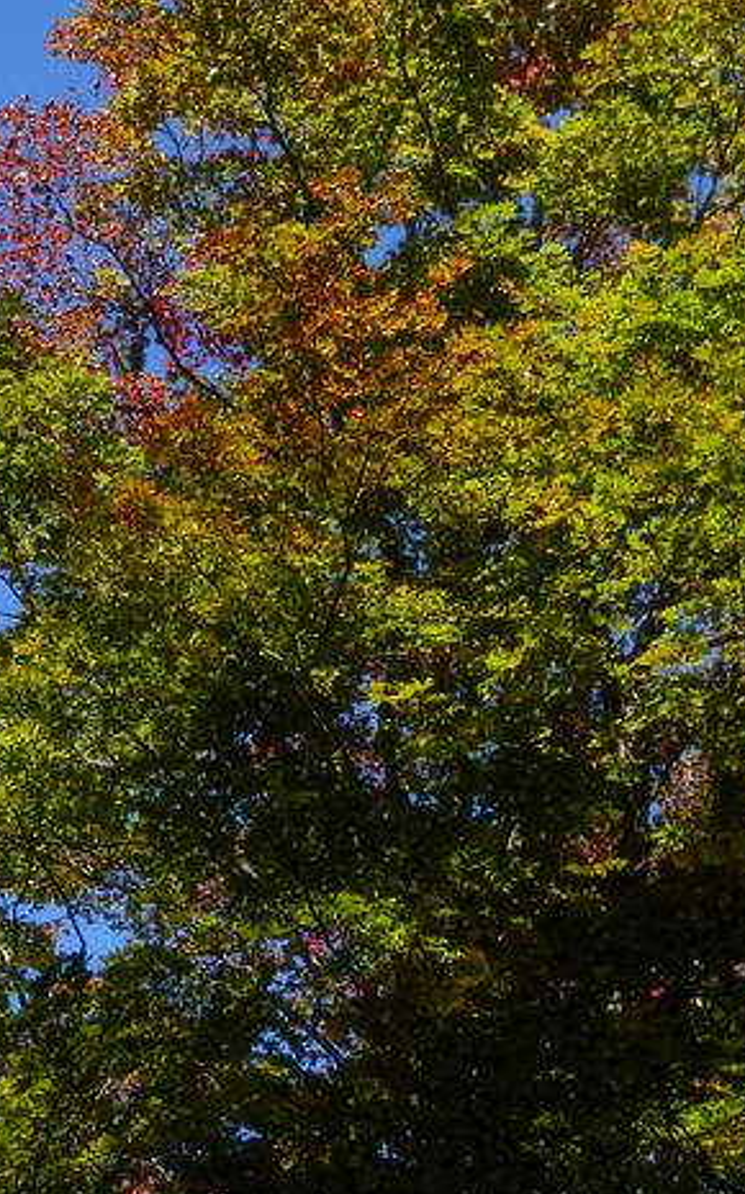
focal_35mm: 73
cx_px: 3
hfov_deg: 17.4
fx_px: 2375
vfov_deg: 28.1
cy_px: 454
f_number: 3.7
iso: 80
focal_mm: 7.3
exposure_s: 1/400
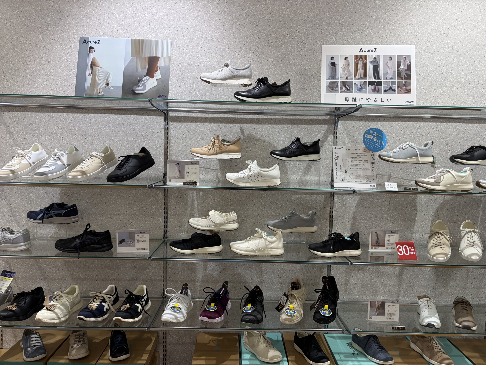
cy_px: 182
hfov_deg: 67.3
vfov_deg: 53.1
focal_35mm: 26
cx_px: 243
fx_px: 365
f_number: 1.6
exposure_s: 1/120
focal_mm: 5.96
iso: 80
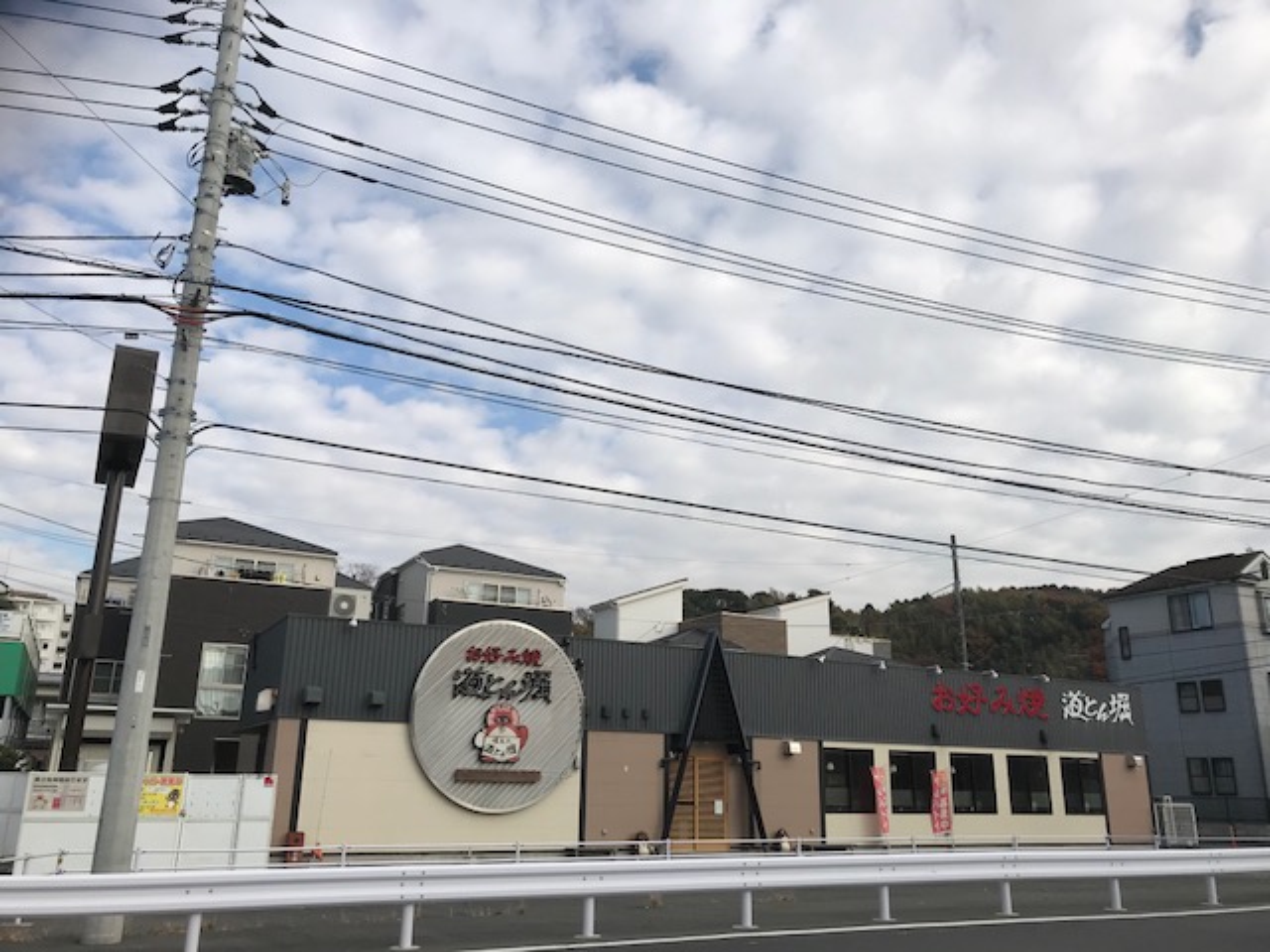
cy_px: 476
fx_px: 1027
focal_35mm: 28
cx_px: 635
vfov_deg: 49.7
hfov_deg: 63.4
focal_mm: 3.99
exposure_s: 1/2994
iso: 20
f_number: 1.8
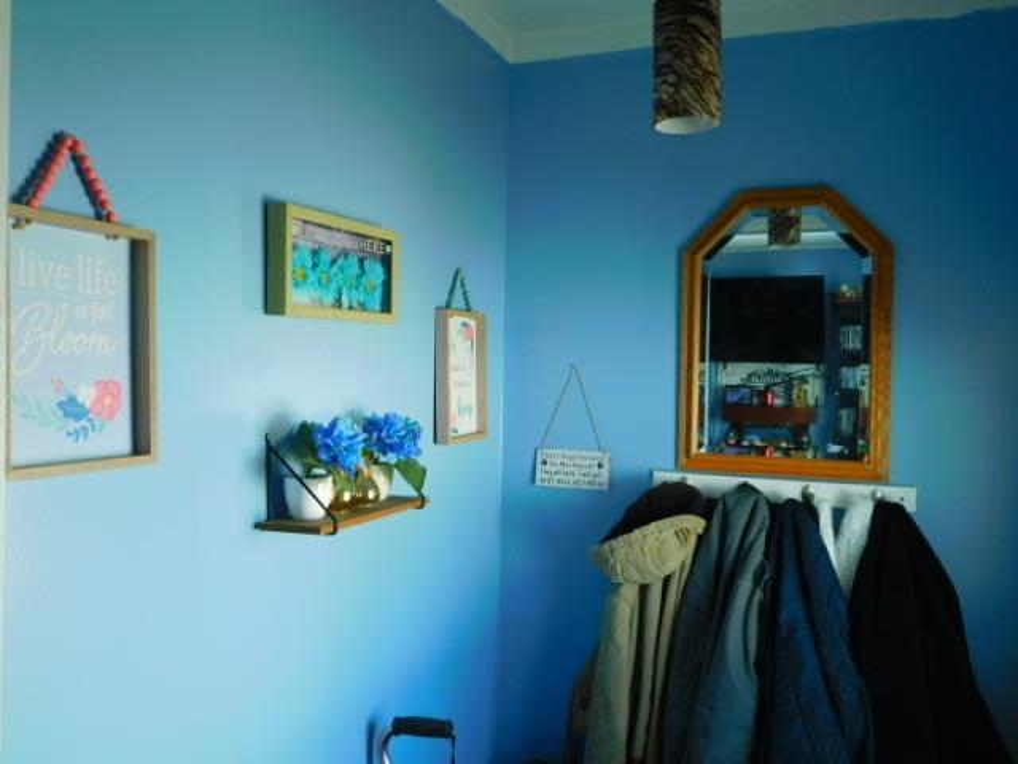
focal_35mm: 30
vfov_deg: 46.8
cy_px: 382
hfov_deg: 60.0
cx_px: 509
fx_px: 882
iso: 125
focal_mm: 5.3
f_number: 3.2
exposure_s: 1/40
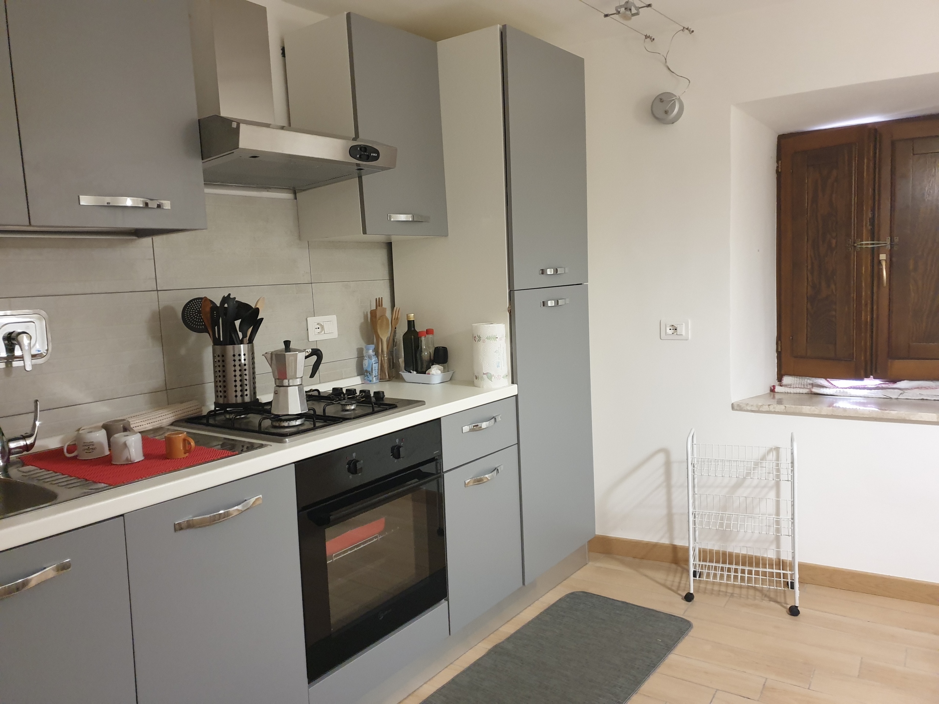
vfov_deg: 53.1
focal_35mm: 26
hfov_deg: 67.3
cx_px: 470
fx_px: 705
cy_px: 352
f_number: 1.5
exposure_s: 1/50
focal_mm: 4.3
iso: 320
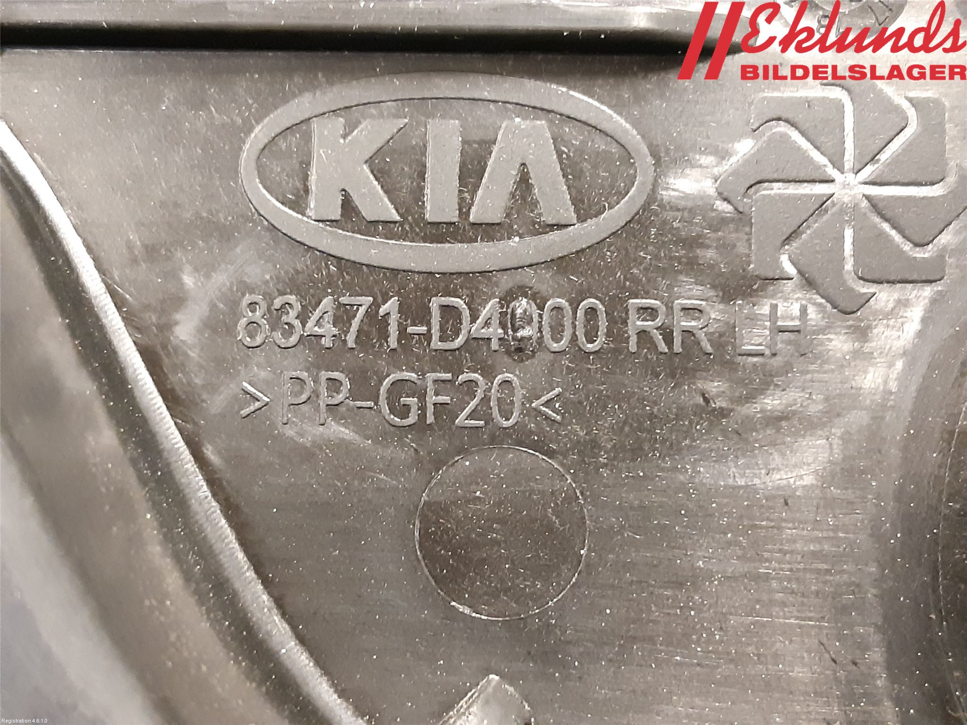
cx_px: 484
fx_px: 726
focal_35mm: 26
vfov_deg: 53.1
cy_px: 362
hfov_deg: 67.3
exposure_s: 1/20
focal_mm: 3.93
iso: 640
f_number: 1.7
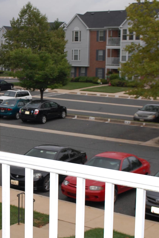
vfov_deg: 27.7
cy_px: 119
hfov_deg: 18.4
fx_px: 483
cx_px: 24
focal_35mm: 73
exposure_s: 1/200
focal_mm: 32
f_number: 7.1
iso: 200
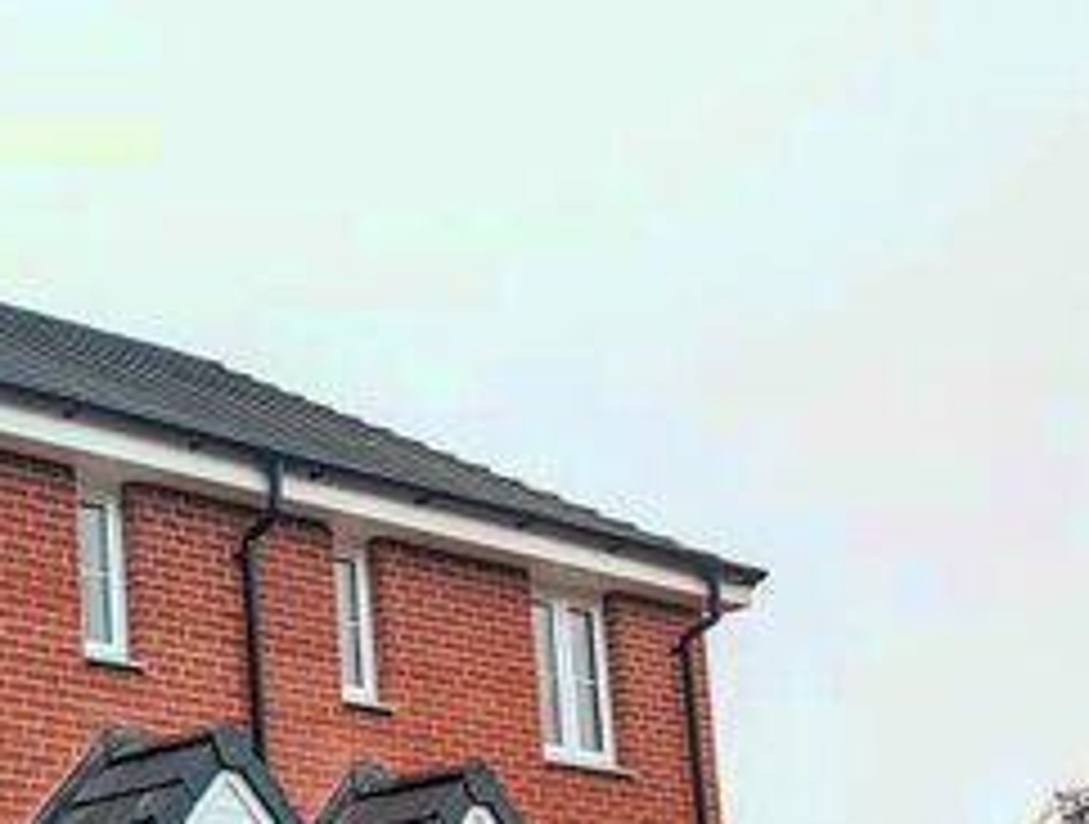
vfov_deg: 20.2
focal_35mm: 69
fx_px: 2177
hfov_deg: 23.7
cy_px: 952
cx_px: -430
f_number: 1.85
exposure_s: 1/297
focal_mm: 6.81
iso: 46
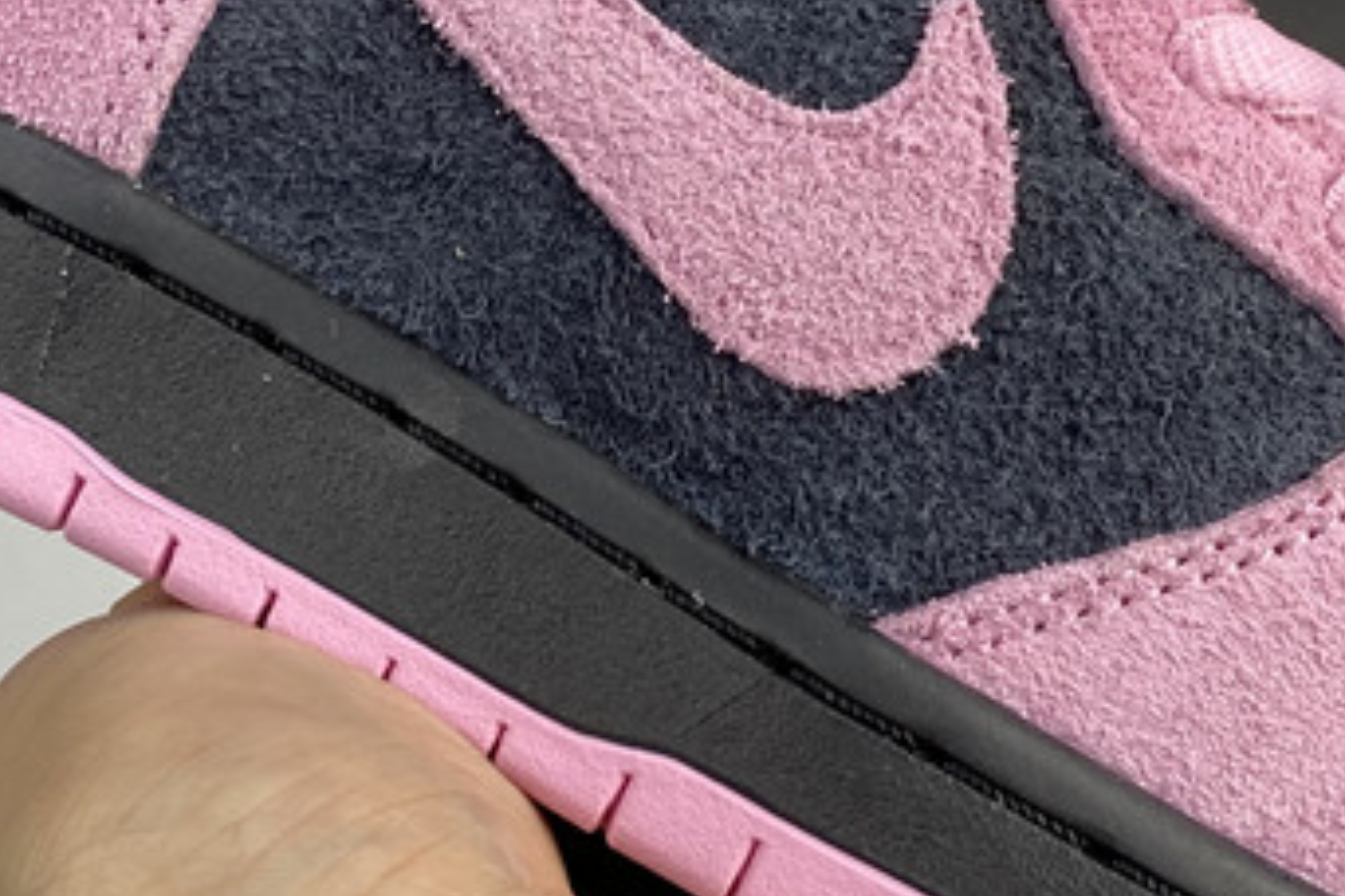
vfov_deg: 17.1
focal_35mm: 79
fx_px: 2951
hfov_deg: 25.7
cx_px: 680
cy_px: 130
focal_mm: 4.25
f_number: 1.8
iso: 50
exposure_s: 1/100
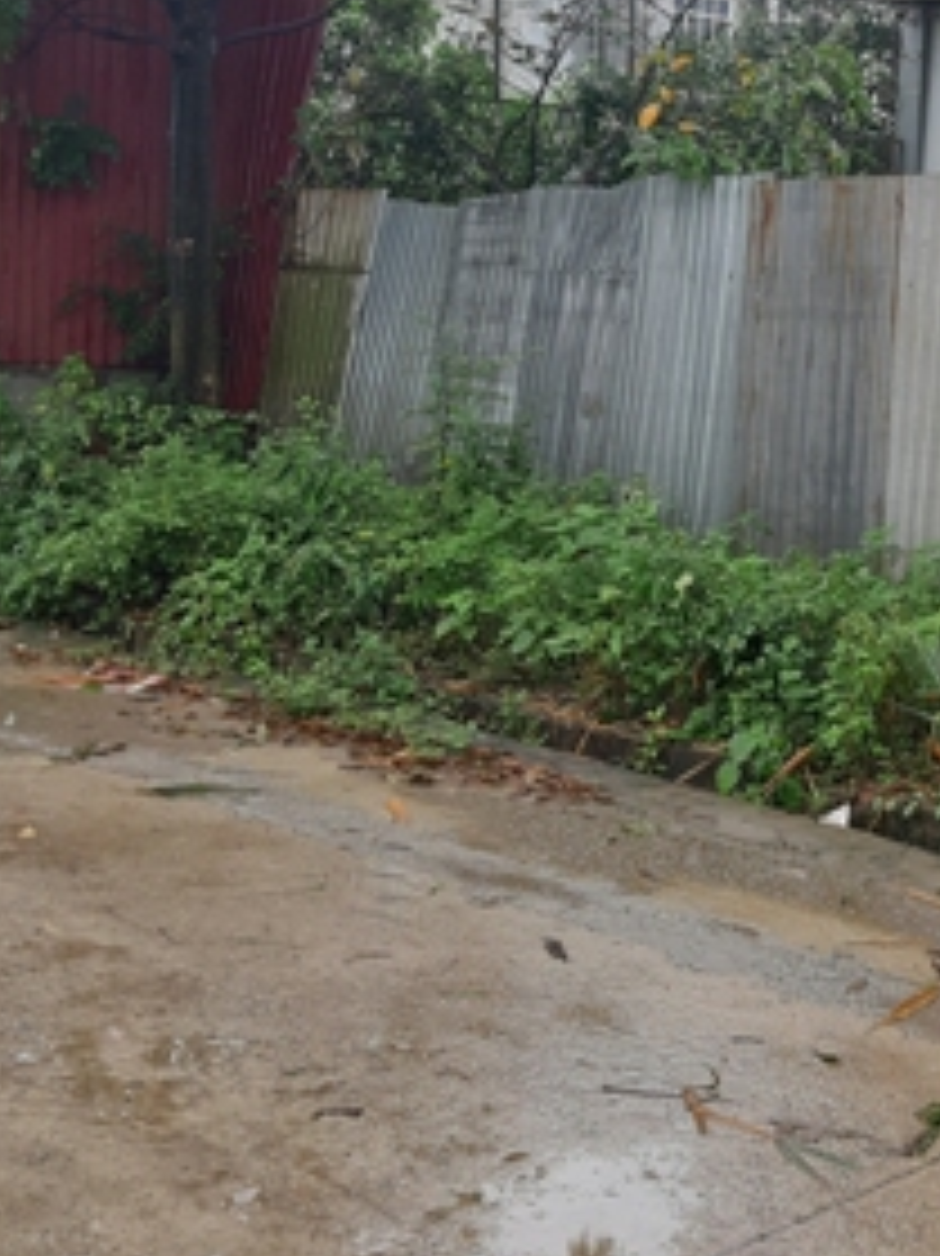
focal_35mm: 62
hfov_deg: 22.9
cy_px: 441
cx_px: 882
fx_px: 2247
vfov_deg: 31.0
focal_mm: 3.93
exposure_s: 1/105
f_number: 1.7
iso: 40
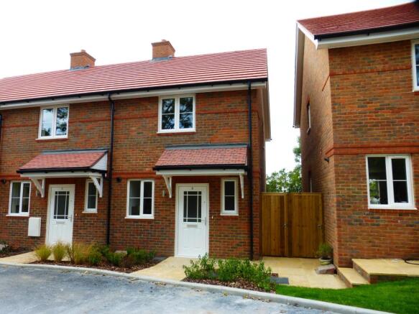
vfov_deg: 56.8
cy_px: 157
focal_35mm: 24
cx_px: 210
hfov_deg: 71.6
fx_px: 290
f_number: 4
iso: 100
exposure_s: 1/160
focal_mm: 4.3
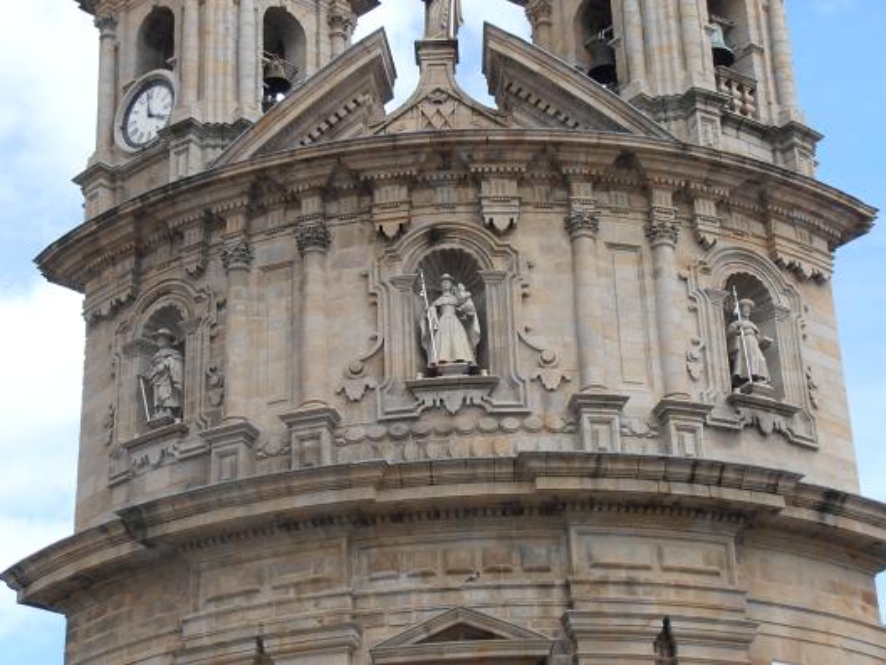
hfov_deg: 22.3
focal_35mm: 88
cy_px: 332
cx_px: 443
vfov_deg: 16.8
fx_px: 2252
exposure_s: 1/400
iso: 80
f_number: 5.1
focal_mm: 15.51
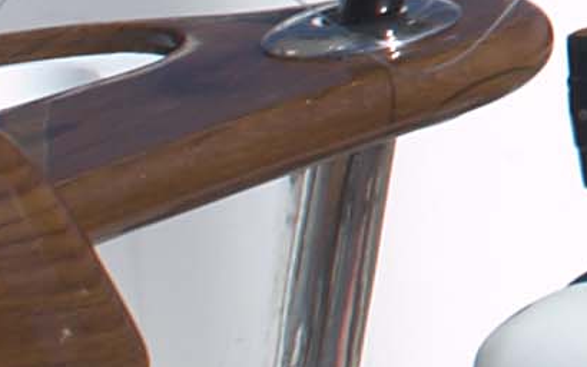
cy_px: -728
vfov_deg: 5.5
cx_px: 2093
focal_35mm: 224
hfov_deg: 7.5
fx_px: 3582
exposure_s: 1/350
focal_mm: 20
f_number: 10
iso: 200
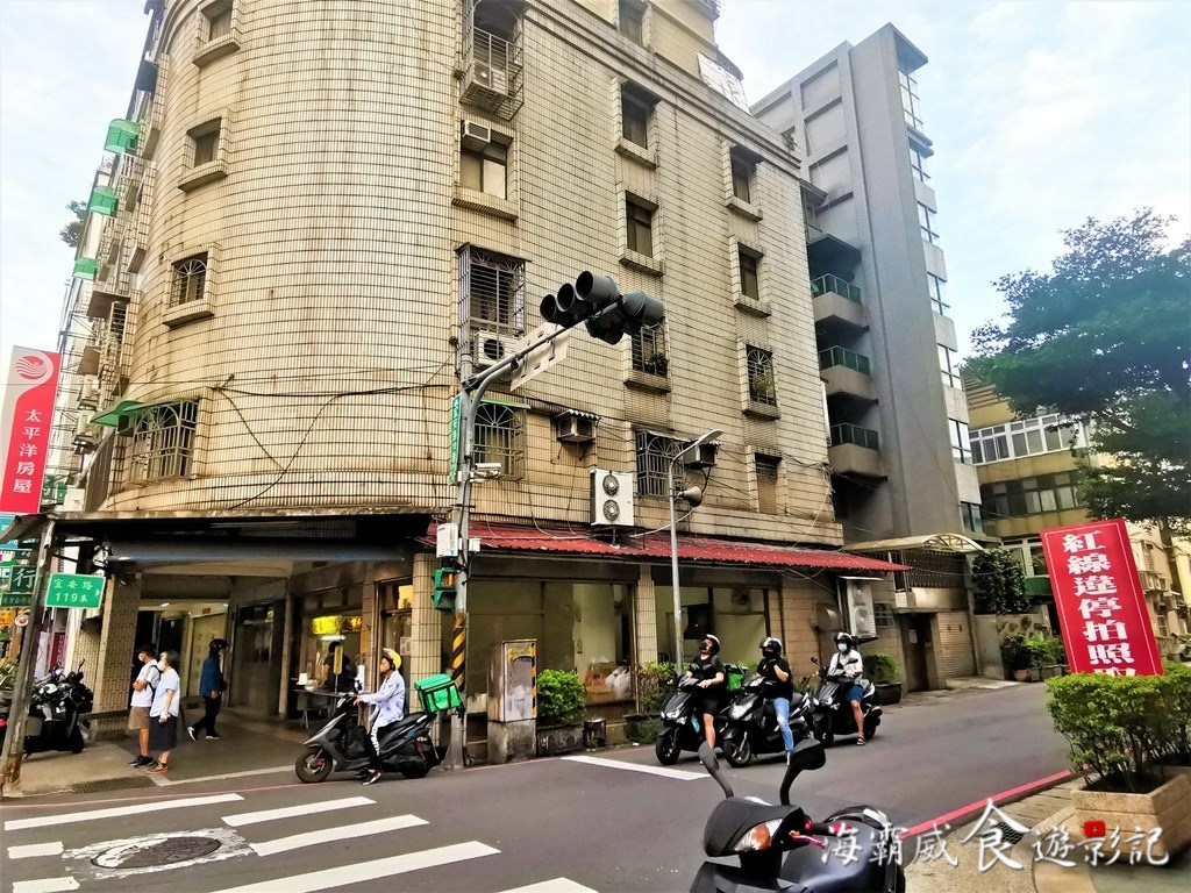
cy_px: 446
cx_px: 596
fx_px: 757
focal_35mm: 22
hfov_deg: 76.4
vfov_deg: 61.1
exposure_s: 3
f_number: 2.2
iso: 50
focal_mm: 2.35
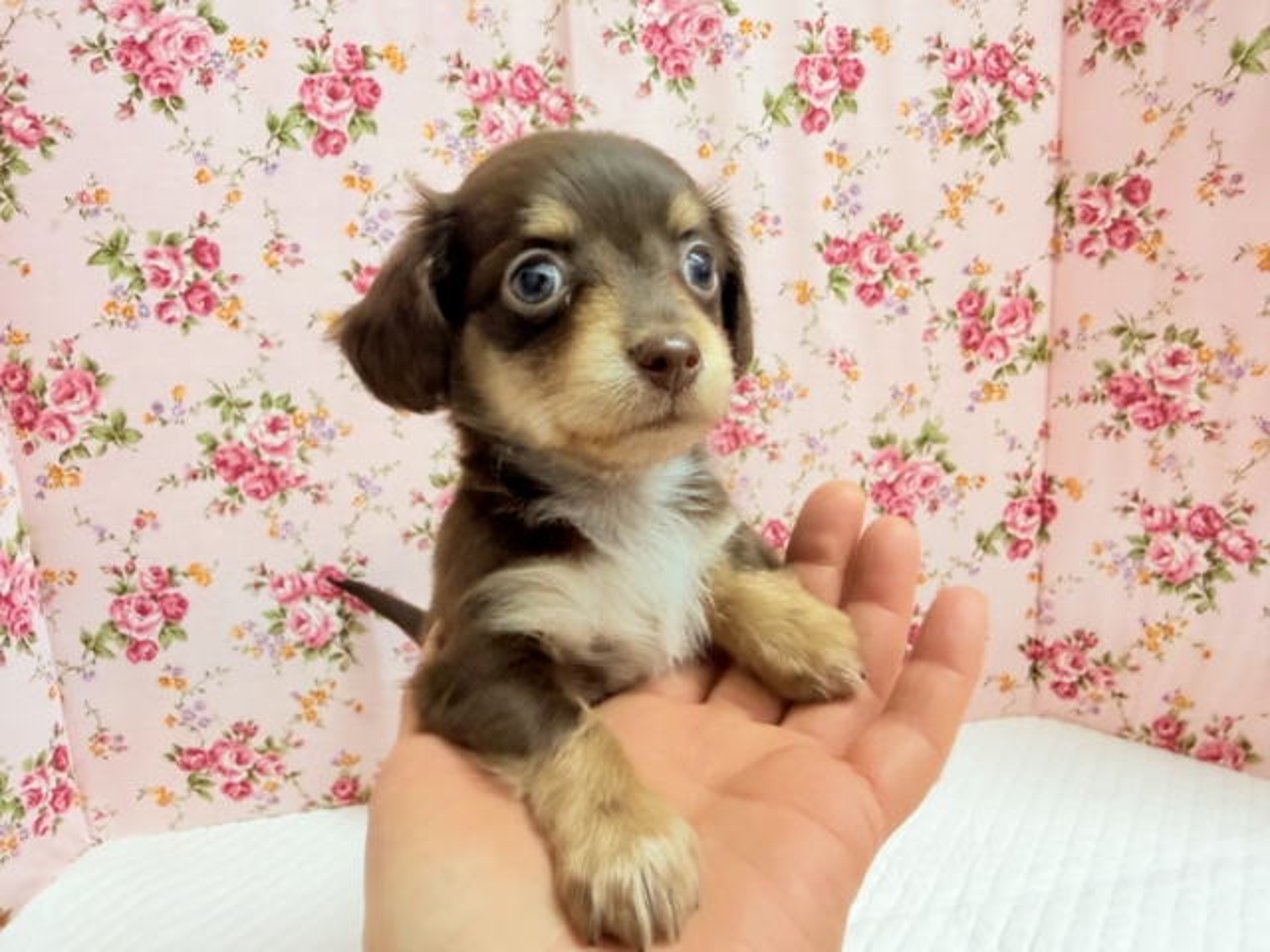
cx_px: 635
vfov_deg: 56.8
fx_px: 881
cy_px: 476
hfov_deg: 71.6
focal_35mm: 24
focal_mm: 2.22
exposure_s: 1/100
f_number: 2.2
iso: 250
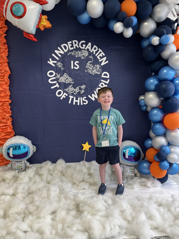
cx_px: 90
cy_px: 120
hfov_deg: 53.1
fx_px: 179
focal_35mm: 26
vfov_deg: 67.3
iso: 125
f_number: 1.6
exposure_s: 1/120
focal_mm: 5.1
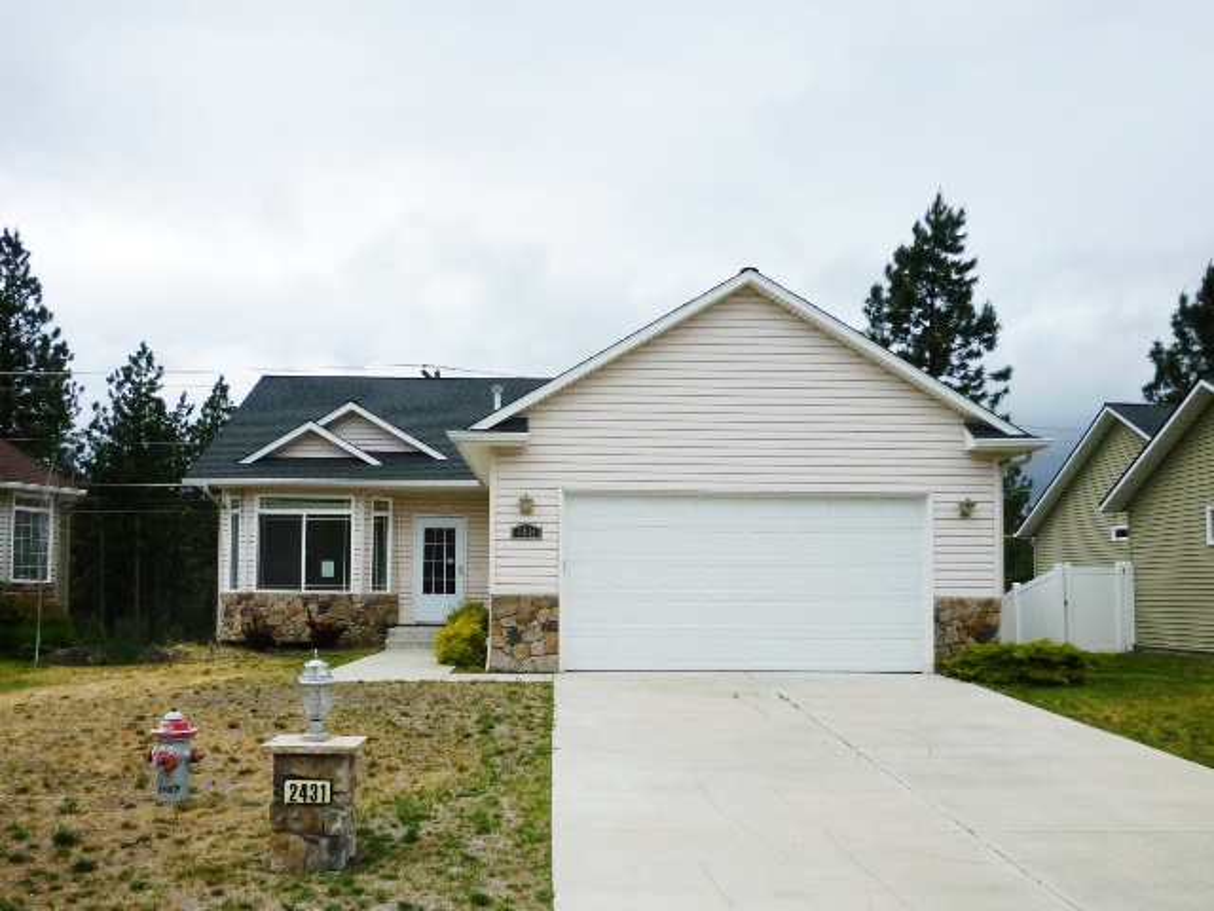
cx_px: 607
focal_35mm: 29
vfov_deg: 48.2
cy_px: 456
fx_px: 1017
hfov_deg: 61.7
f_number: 4
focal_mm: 5.2
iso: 80
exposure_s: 1/800
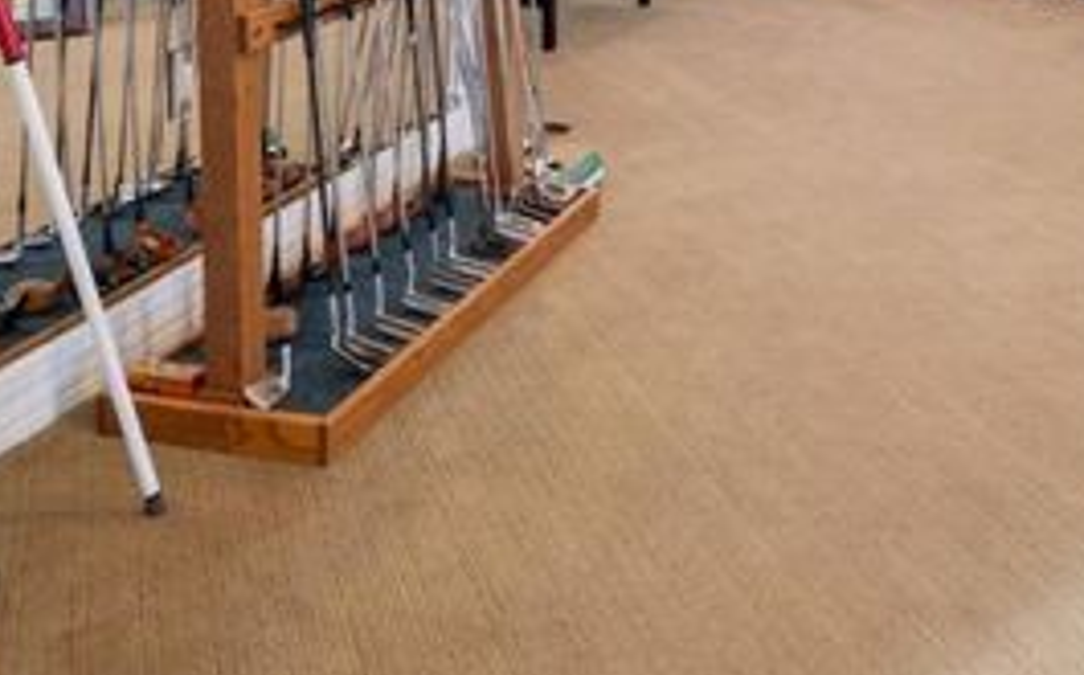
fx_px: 1121
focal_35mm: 38
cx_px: 882
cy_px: -262
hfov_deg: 48.4
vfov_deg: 26.7
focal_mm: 14
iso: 400
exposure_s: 1/3
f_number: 8
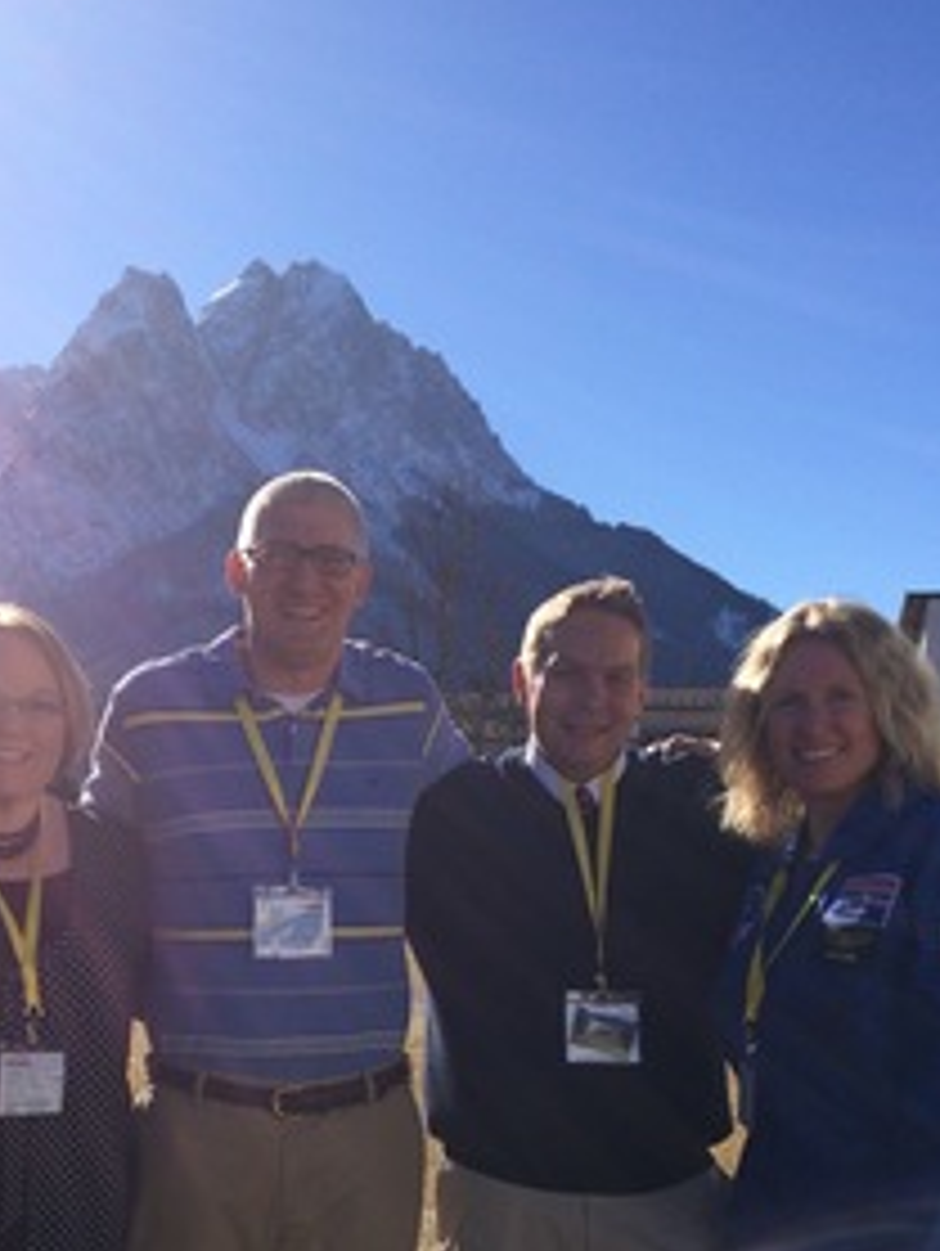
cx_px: 216
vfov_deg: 36.8
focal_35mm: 50
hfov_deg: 28.6
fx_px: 1808
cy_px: 999
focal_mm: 4.15
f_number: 2.2
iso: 32
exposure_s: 1/2740
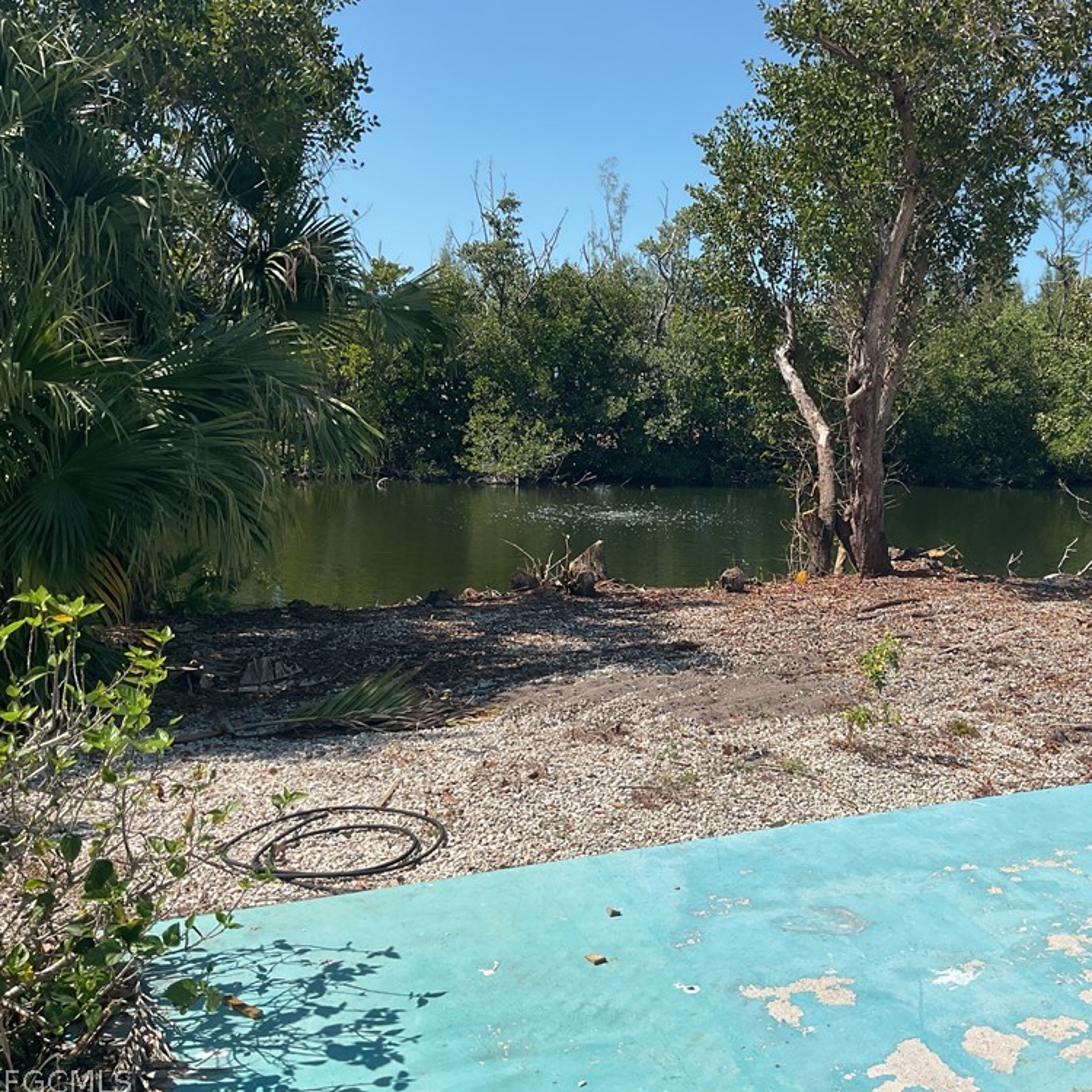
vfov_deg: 47.2
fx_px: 1249
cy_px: 547
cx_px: 741
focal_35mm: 35
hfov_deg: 46.4
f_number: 1.8
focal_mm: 3
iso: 16
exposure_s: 1/2427
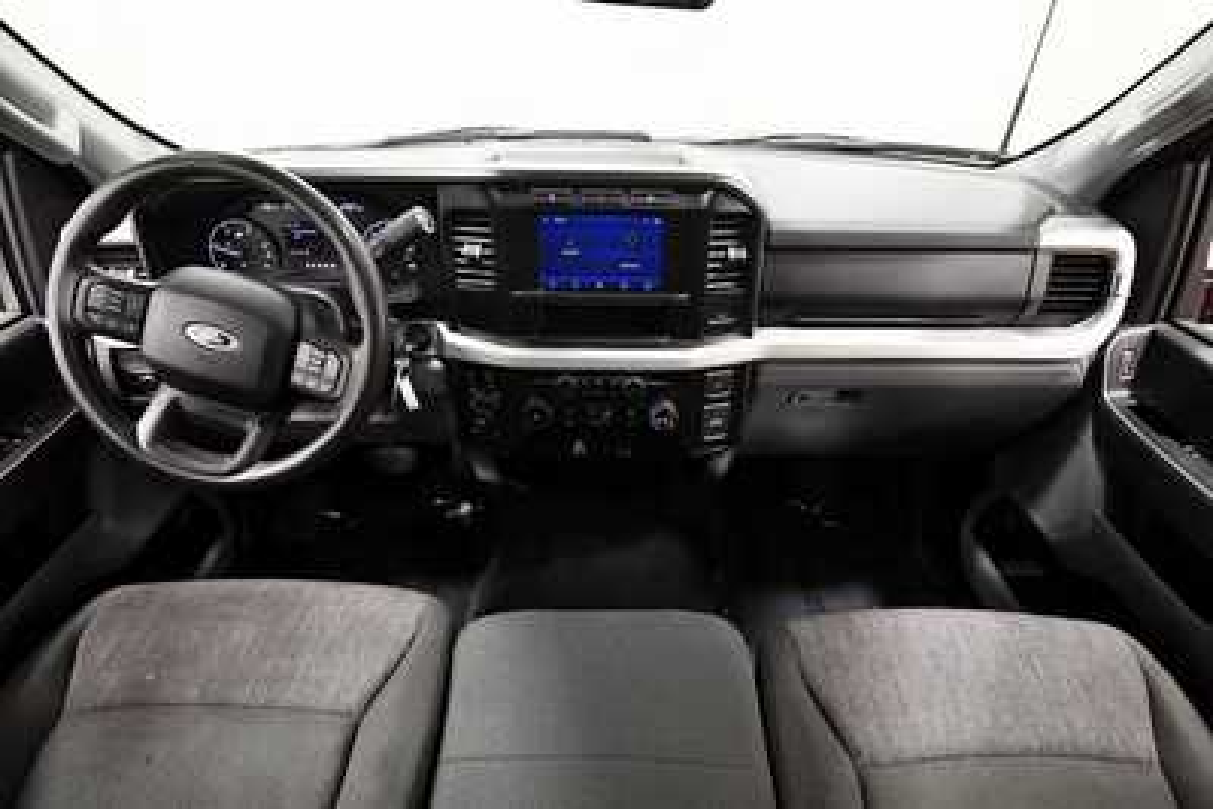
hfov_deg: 90.0
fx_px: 607
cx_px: 606
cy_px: 404
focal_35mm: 18
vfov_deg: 67.4
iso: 3200
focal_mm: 12
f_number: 4.8
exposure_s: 1/80
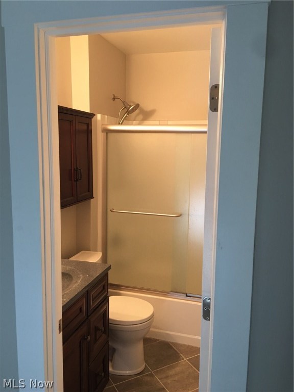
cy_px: 196
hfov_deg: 48.2
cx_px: 147
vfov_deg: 61.7
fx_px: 328
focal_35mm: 29
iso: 40
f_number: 2.2
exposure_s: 1/17
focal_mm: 4.15
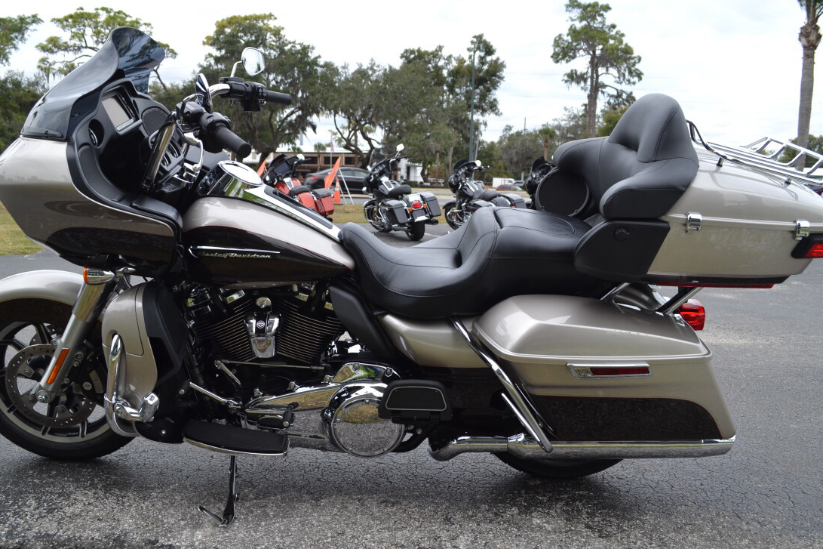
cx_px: 390
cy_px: 262
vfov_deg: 39.9
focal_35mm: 33
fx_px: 754
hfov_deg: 57.2
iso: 100
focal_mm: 20
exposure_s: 1/160
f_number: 6.3
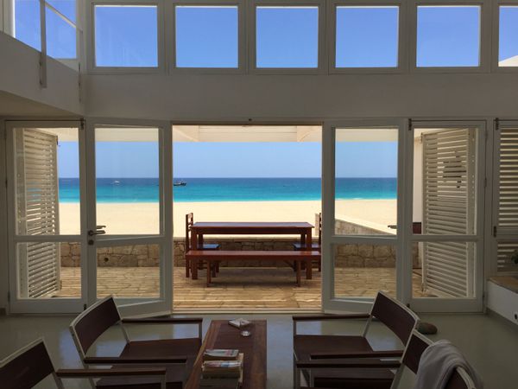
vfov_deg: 48.2
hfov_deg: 61.7
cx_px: 259
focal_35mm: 29
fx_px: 434
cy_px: 194
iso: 32
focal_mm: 4.15
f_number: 2.2
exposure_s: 1/2198
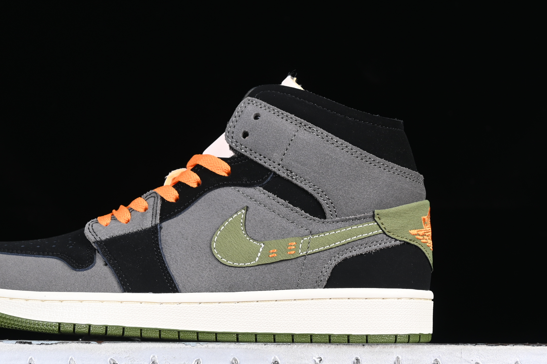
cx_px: 193
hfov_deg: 20.8
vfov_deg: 14.0
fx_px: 1489
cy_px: 197
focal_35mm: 98
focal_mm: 50
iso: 160
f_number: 6.3
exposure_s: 1/60
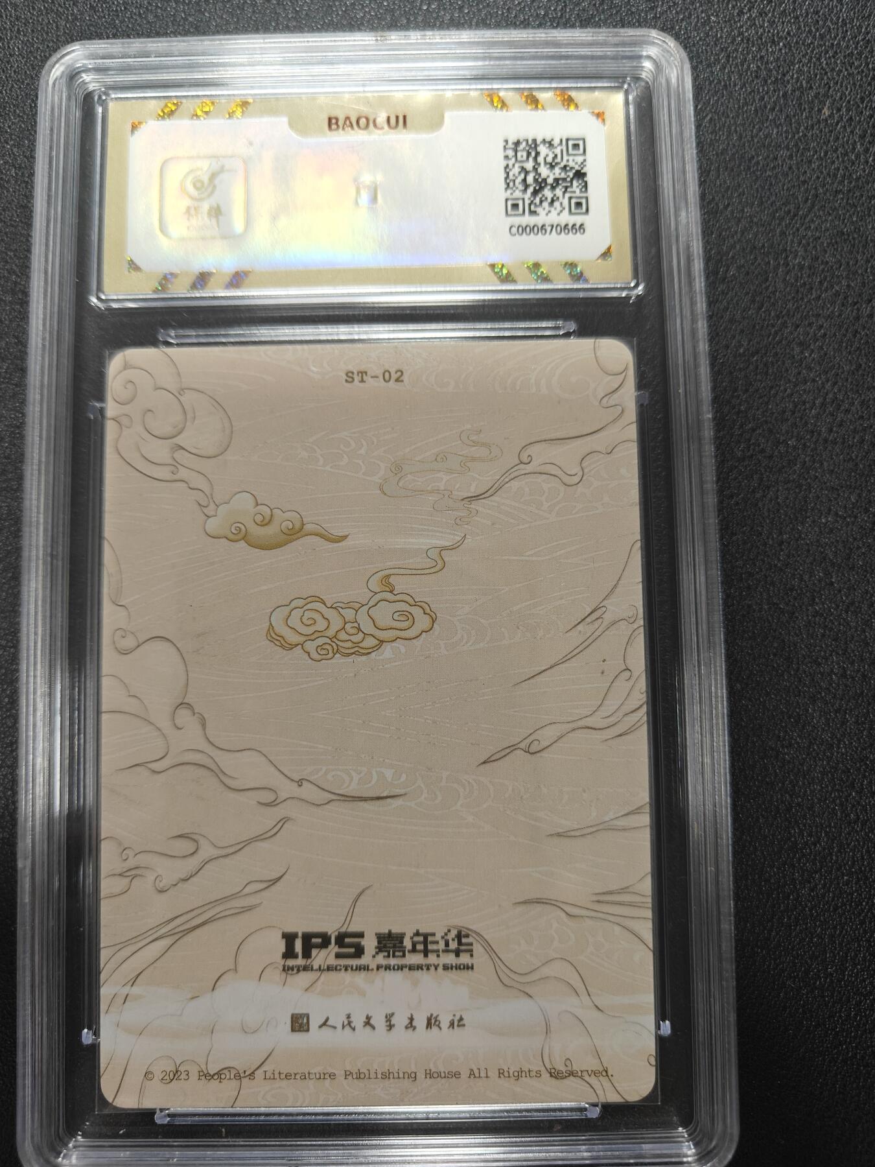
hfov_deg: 56.8
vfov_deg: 71.6
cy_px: 584
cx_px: 438
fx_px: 809
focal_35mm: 24
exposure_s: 1/50
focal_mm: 5.59
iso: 160
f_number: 1.8
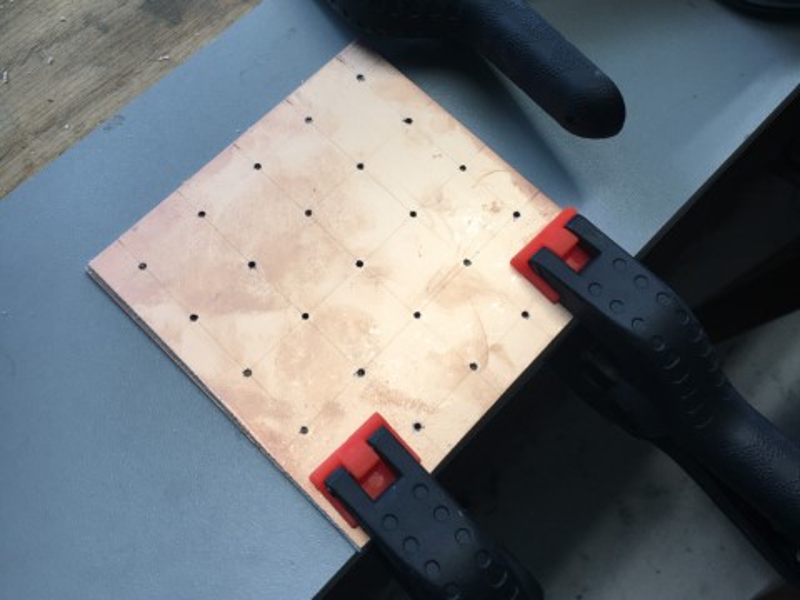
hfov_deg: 61.7
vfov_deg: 48.2
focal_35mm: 29
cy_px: 300
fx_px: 670
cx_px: 400
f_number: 2.2
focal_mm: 4.15
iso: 40
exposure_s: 1/120
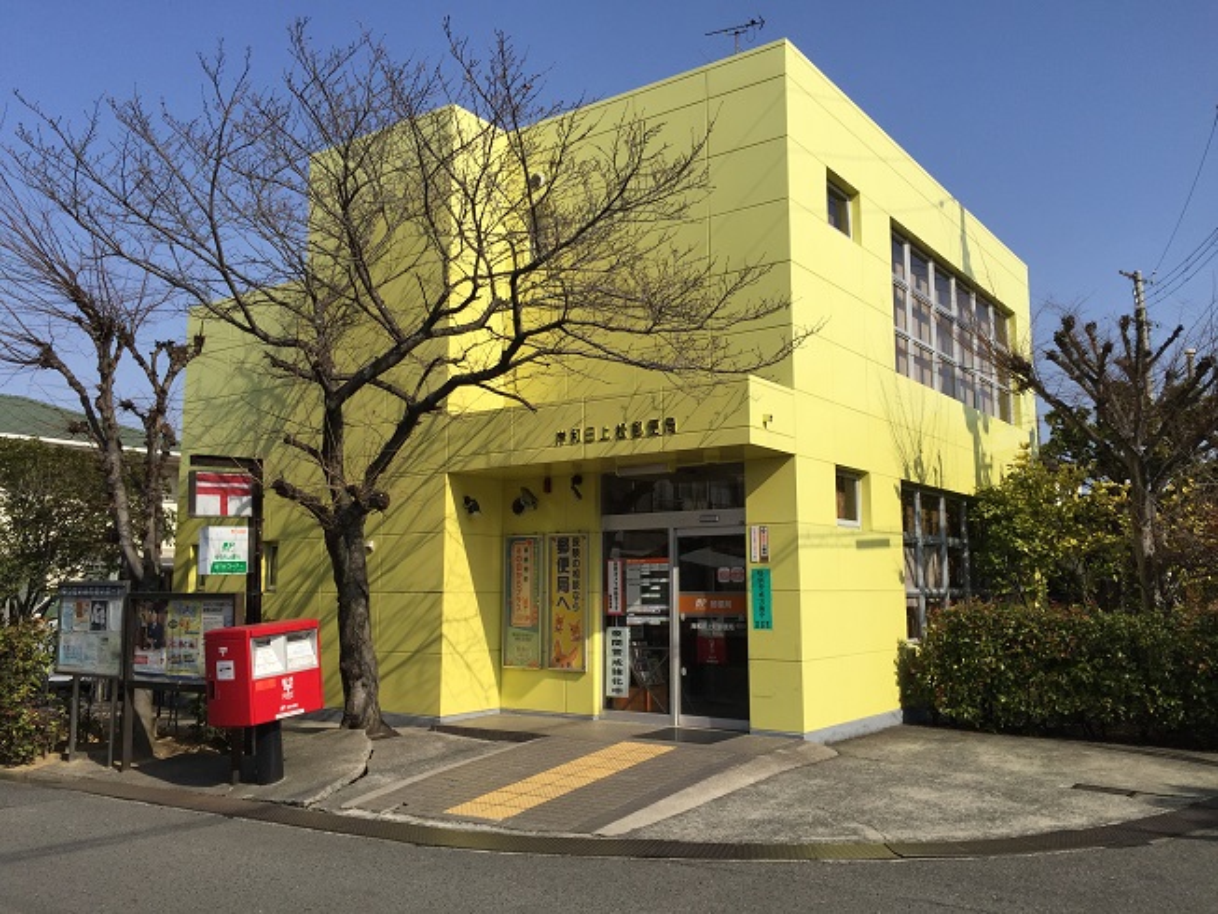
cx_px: 609
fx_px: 1021
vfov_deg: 48.2
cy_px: 457
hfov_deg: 61.7
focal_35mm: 29
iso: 32
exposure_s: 1/3300
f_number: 2.2
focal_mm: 4.15
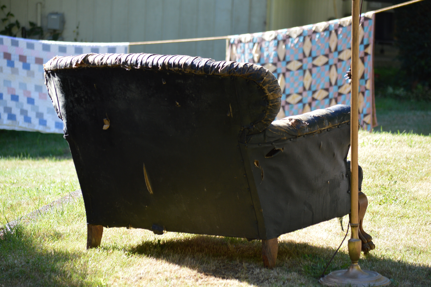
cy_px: 144
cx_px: 216
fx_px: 1830
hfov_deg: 13.4
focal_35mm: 153
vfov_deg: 9.0
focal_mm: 102
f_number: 4.8
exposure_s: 1/400
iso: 400
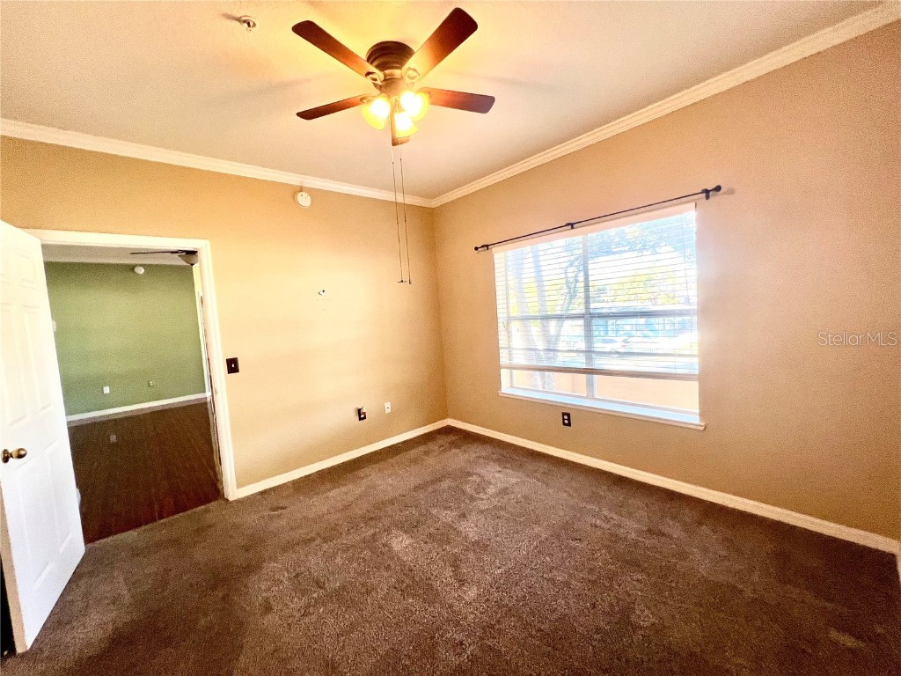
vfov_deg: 89.9
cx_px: 450
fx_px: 338
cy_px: 338
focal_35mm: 13
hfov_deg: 106.2
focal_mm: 1.57
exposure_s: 1/120
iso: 125
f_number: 1.8
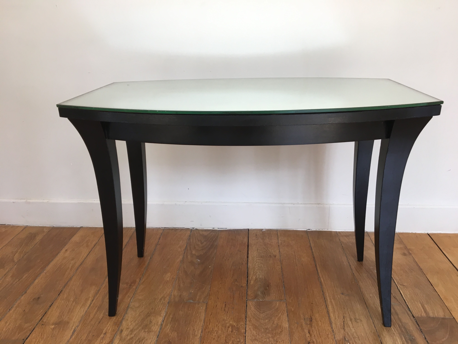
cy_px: 172
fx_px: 384
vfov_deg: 48.2
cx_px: 229
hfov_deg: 61.7
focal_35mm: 29
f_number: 2.2
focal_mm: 4.15
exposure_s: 1/33
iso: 32
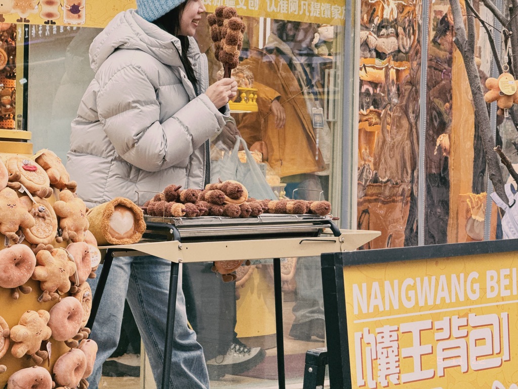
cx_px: 259
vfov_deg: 12.3
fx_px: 1796
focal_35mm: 120
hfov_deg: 16.4
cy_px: 194
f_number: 2.8
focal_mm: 15.66
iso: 100
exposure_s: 1/121
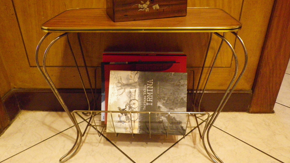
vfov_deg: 37.8
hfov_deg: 62.6
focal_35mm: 31
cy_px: 82
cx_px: 145
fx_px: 238
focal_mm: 4.9
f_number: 2.6
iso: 800
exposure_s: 1/25
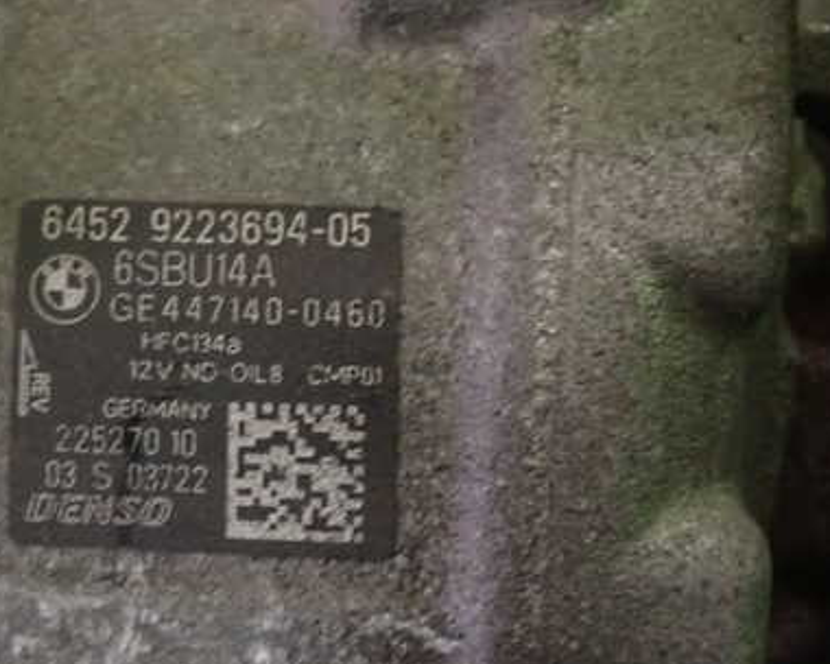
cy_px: 280
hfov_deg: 24.6
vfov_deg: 19.9
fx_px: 1891
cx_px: 258
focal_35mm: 77
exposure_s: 1/13
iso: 1250
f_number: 3.2
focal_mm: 9.01
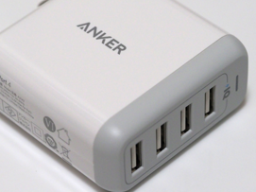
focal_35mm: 177
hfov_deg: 11.2
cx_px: 111
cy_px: 75
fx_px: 1308
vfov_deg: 8.4
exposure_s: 1/125
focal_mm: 60
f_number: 4
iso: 1250
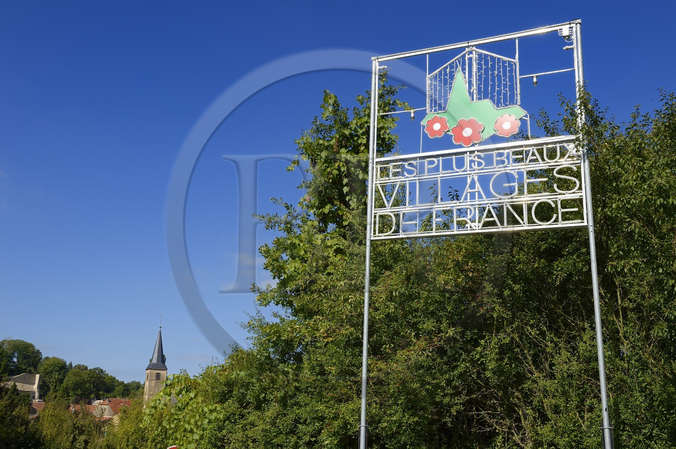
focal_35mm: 38
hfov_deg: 50.7
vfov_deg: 35.0
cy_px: 224
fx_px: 713
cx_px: 338
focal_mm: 38
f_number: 14
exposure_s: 1/250
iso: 200
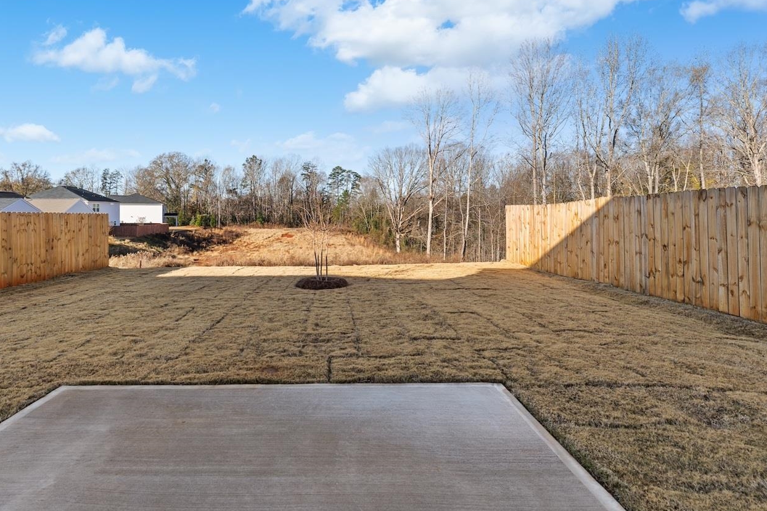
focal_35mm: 18
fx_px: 383
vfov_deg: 66.9
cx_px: 342
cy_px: 211
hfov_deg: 89.7
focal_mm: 14
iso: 400
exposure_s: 1/125
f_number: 5.6
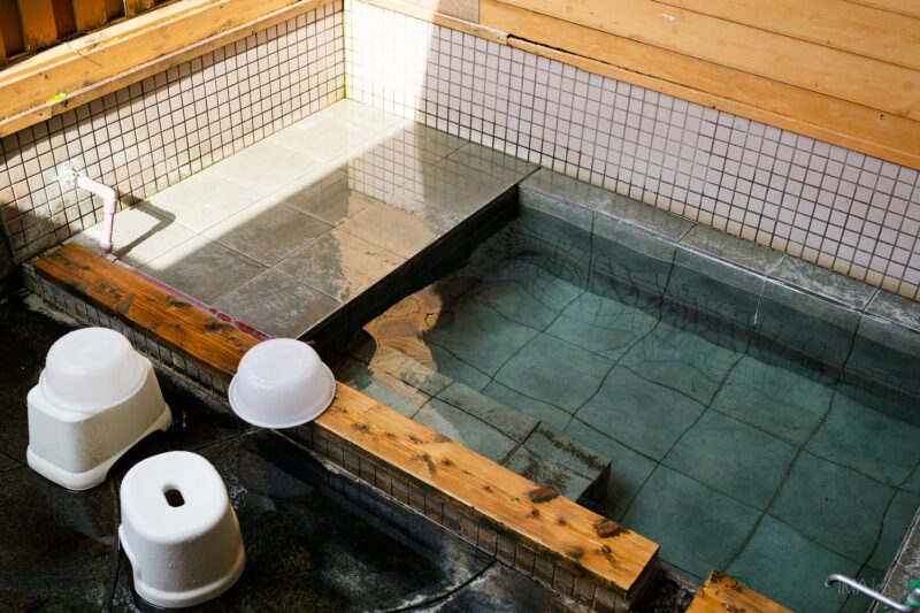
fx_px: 1022
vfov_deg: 33.4
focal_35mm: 40
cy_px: 306
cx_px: 460
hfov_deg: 48.5
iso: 100
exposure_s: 1/160
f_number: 4
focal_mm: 40
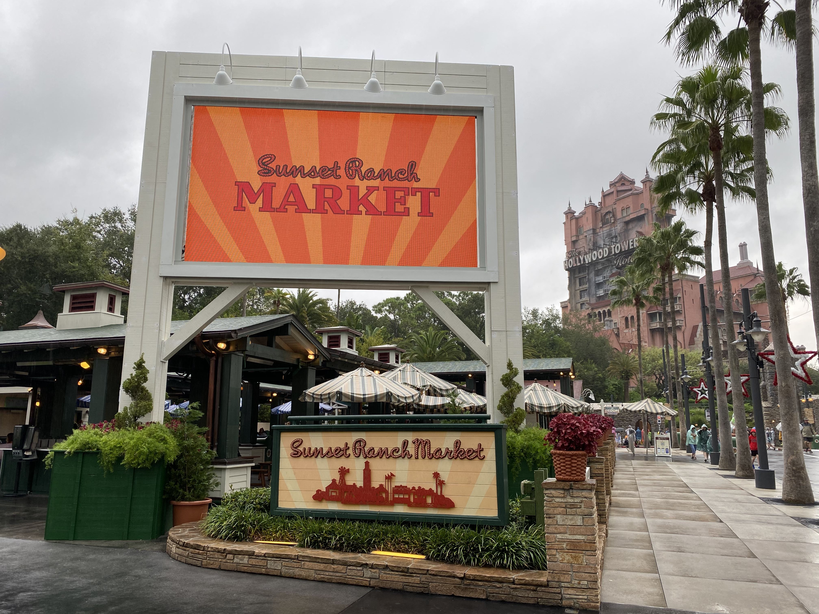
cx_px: 410
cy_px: 307
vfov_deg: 53.1
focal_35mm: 26
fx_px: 615
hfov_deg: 67.3
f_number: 1.8
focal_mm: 4.25
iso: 32
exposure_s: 1/175
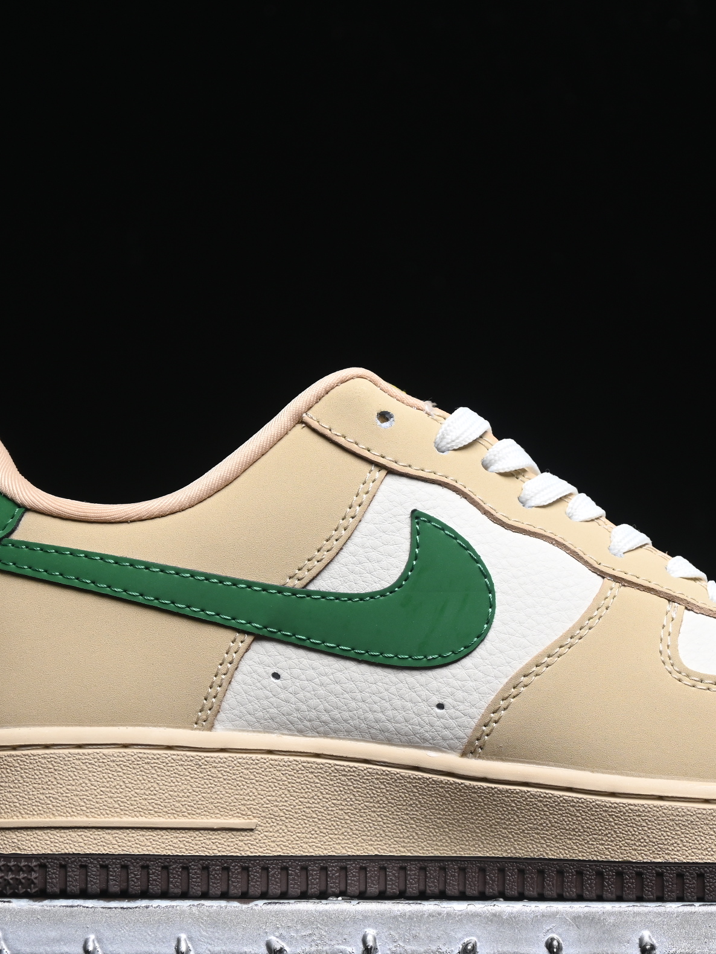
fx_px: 3502
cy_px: 547
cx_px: 468
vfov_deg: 15.5
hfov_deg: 11.7
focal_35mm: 127
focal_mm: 50
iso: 160
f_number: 6.3
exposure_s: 1/60
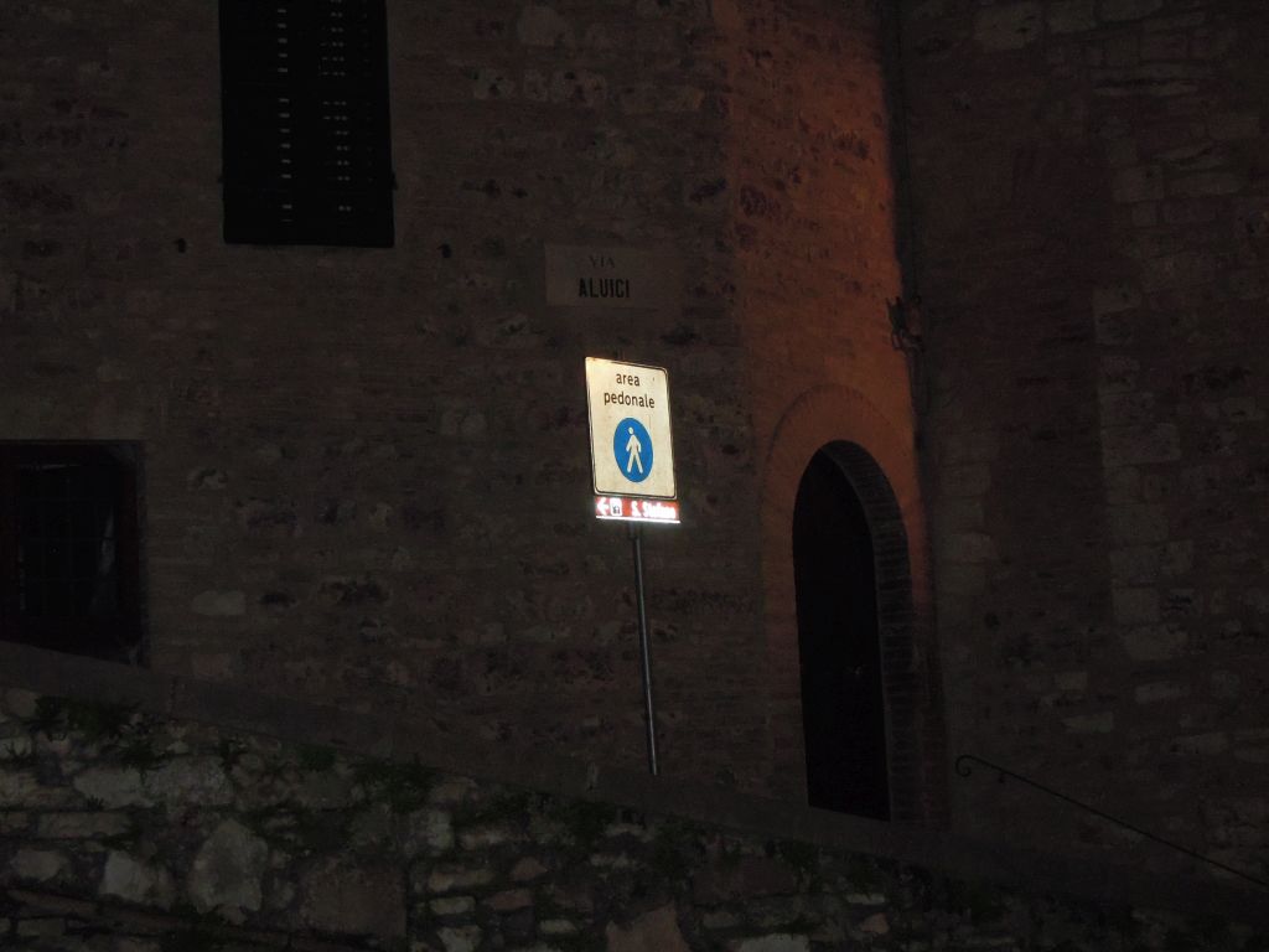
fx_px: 2823
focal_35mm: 77
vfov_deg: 19.1
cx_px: 634
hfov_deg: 25.3
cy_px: 476
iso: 800
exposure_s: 1/60
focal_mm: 13.8
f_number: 4.2
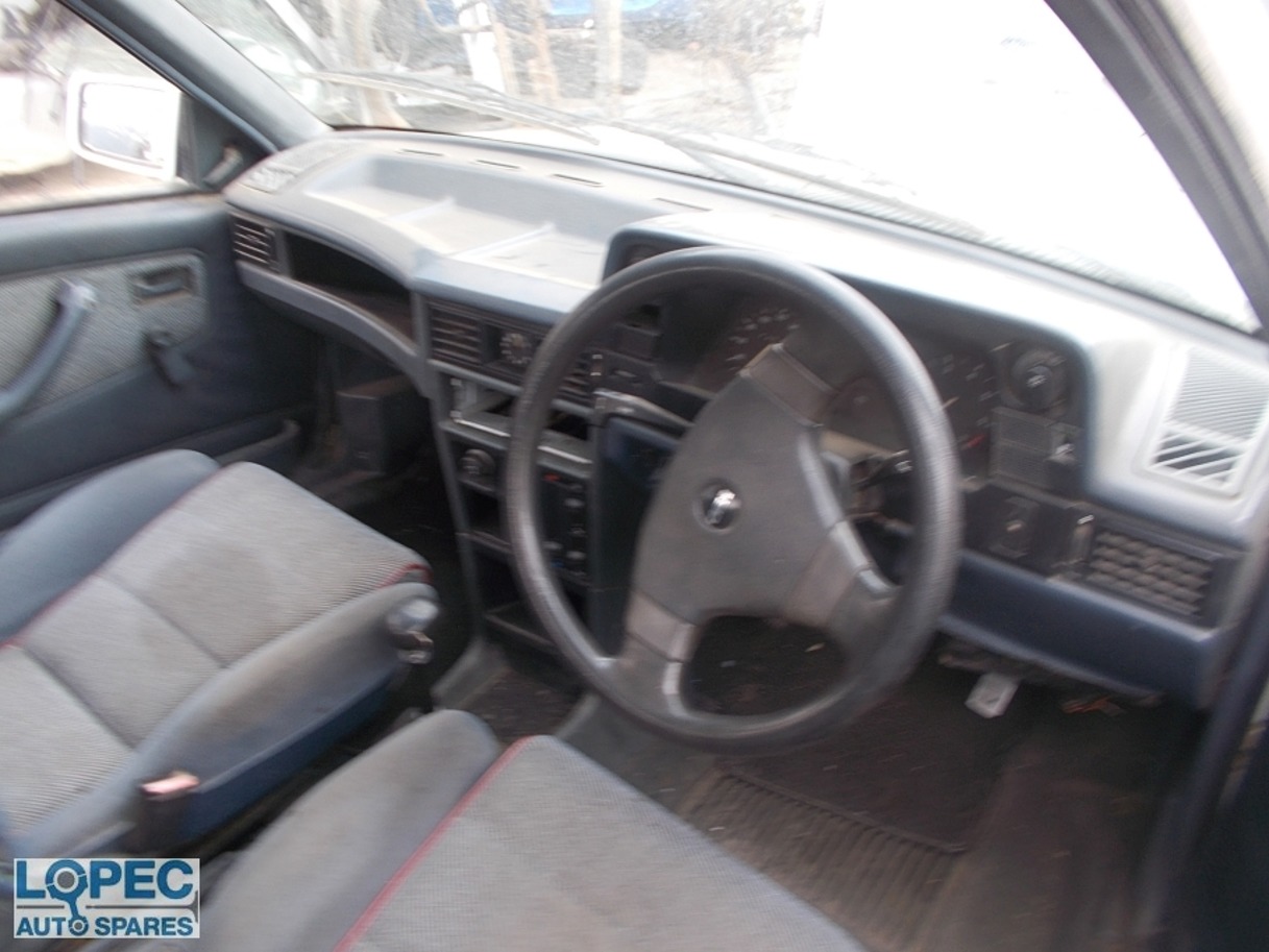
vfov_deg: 53.1
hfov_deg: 67.3
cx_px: 634
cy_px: 476
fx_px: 953
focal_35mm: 26
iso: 80
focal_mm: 4.6
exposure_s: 1/30
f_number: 3.2
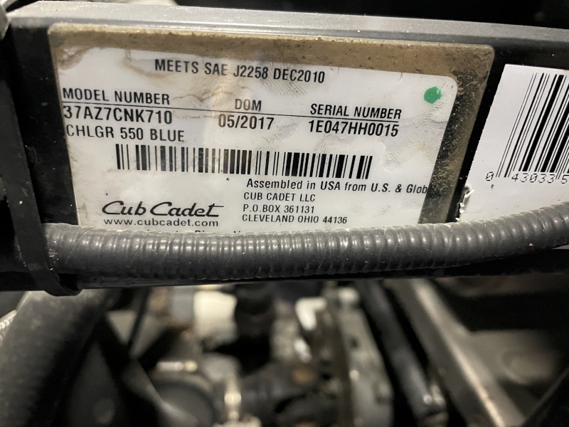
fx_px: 427
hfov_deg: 67.3
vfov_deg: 53.1
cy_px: 214
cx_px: 284
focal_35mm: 26
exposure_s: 1/30
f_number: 1.6
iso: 640
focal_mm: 4.2
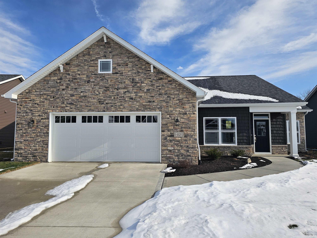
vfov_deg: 58.9
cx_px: 158
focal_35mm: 23
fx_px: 211
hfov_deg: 73.9
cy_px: 119
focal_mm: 6.3
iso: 12
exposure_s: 1/1650
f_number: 1.7
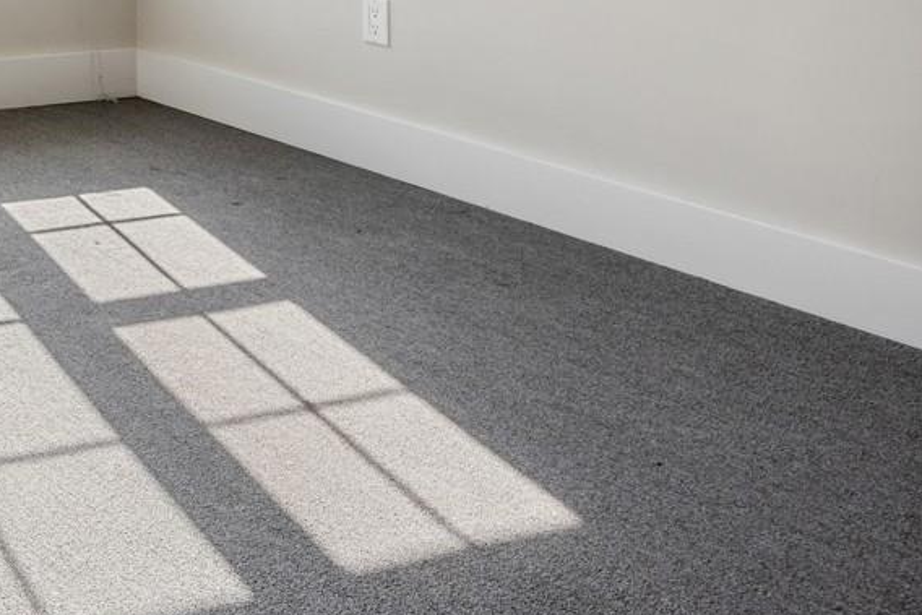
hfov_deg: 25.1
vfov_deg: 20.0
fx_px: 1501
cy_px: -312
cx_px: -495
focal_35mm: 59
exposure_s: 1/160
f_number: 8
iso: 500
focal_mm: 18.5
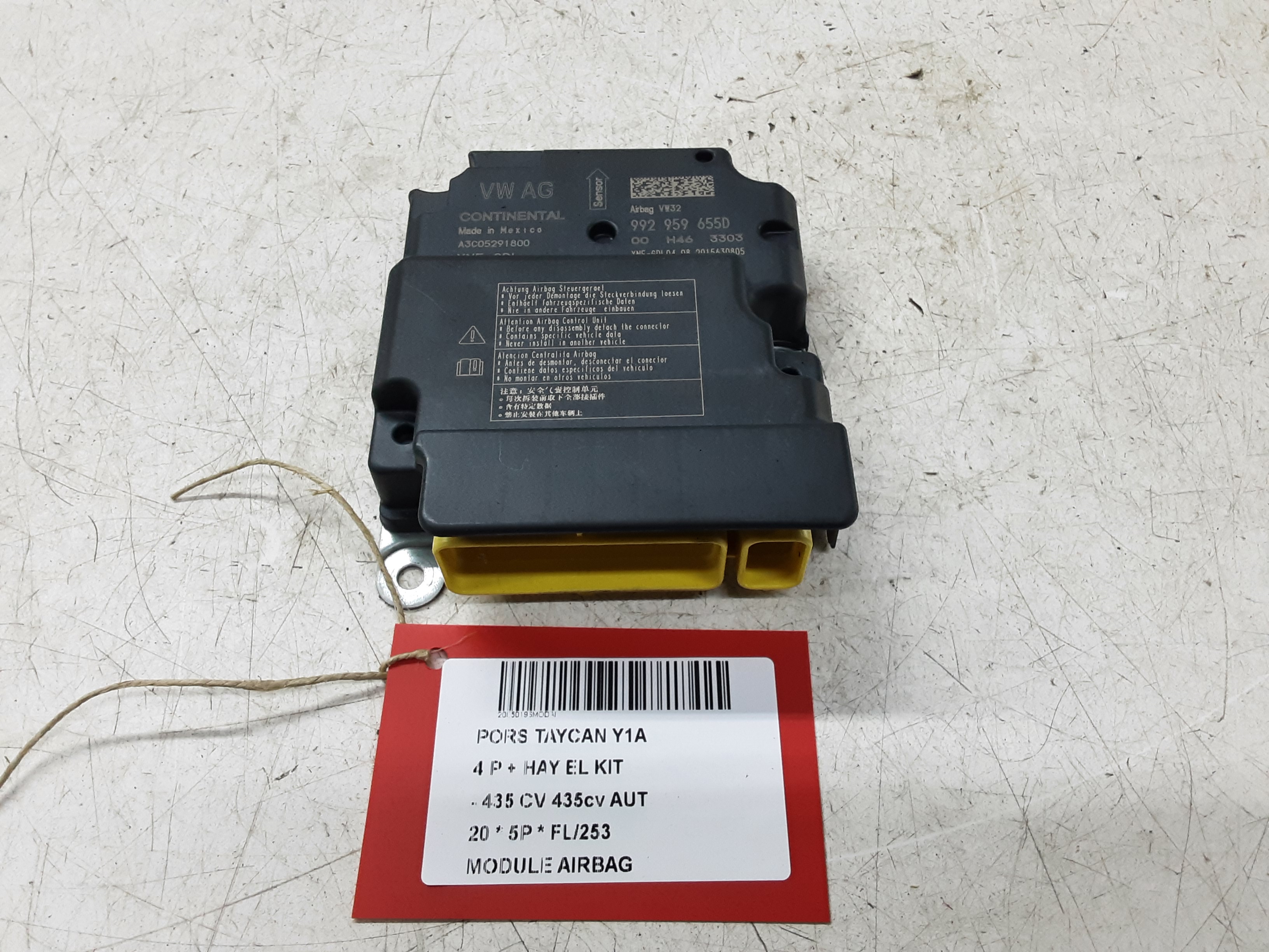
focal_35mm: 27
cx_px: 634
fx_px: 990
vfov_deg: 51.4
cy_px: 476
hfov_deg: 65.3
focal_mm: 2.91
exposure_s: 1/50
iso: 100
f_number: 1.9
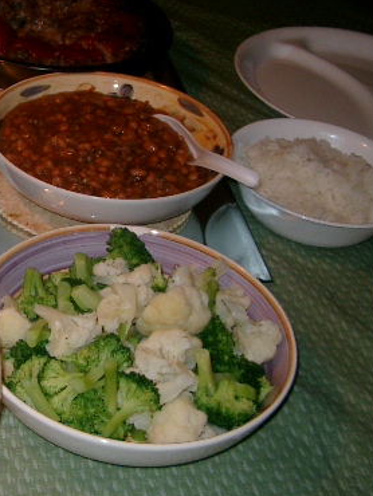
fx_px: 918
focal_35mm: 64
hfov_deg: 22.1
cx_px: -5
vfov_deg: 30.2
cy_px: 243
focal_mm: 7.6
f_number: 2.6
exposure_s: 1/60
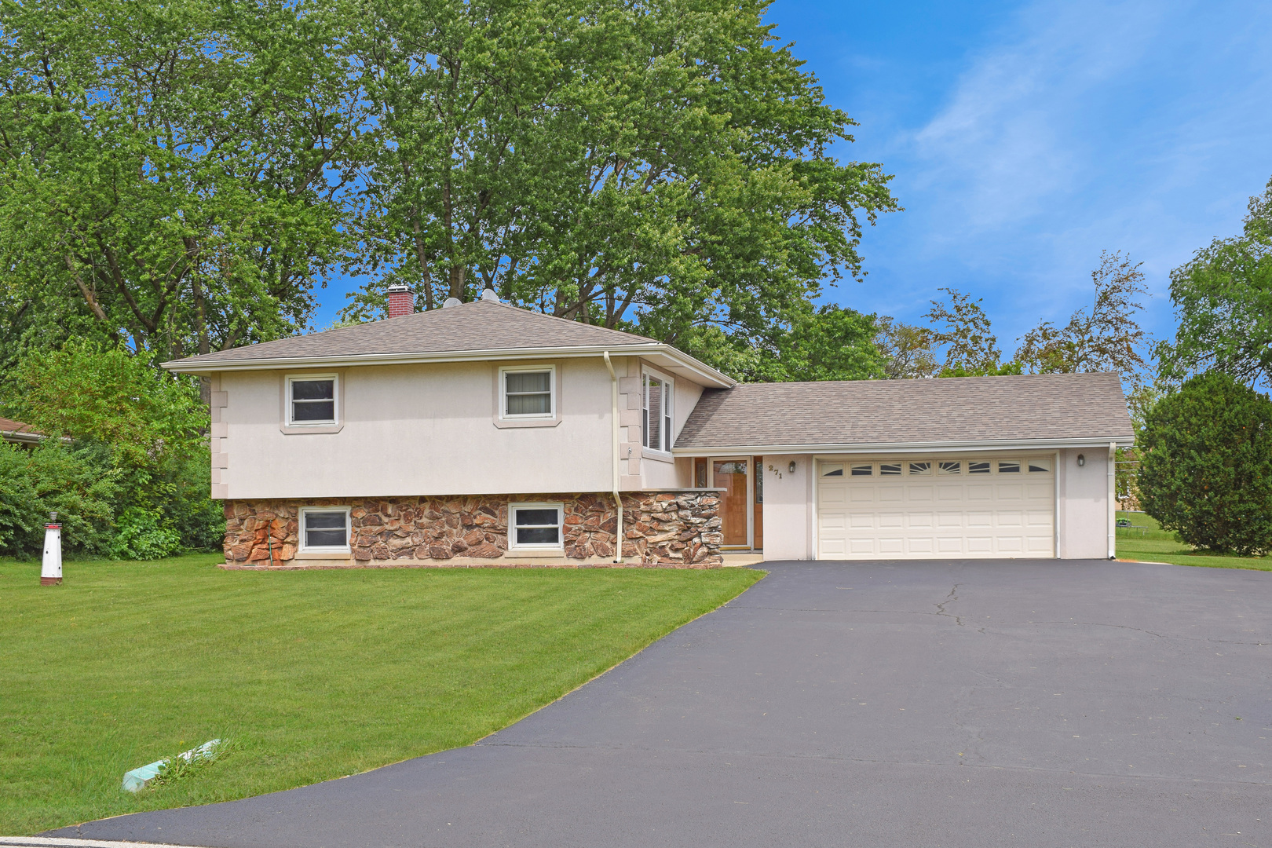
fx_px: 1537
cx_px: 636
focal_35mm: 44
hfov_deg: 45.0
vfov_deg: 30.8
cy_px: 424
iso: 100
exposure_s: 1/200
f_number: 11
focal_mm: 29
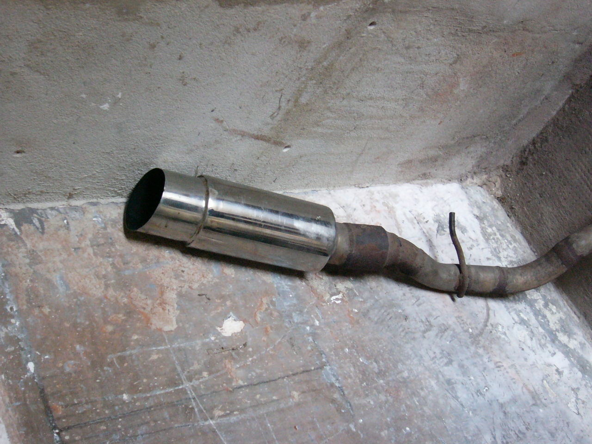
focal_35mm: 46
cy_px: 222
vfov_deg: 31.5
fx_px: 787
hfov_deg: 41.2
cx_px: 296
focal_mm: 7.6
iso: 400
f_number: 3.2
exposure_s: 1/50
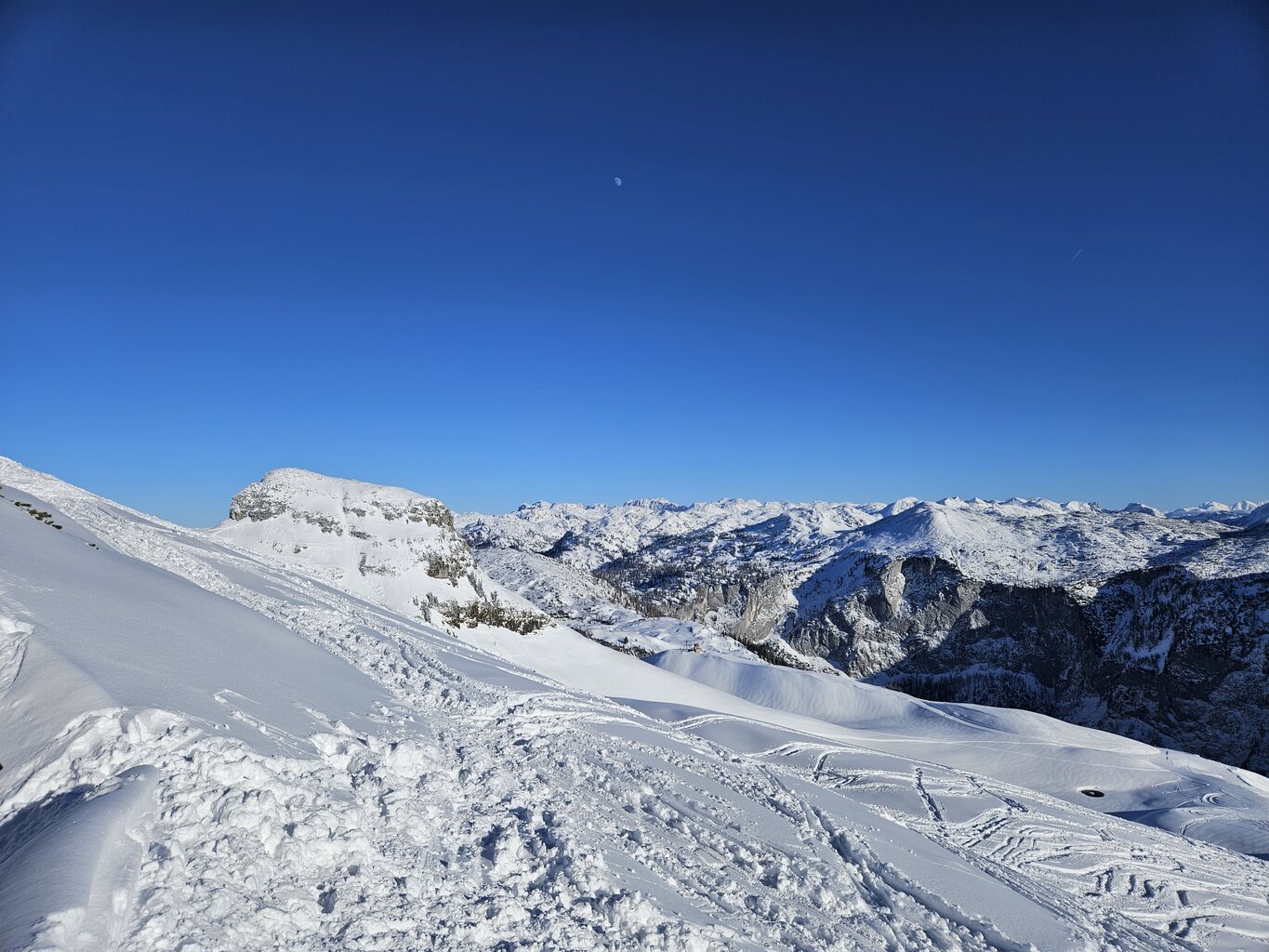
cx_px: 634
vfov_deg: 58.9
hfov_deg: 73.9
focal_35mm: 23
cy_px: 476
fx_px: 843
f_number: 1.8
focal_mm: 5.4
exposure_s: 1/4505
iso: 25
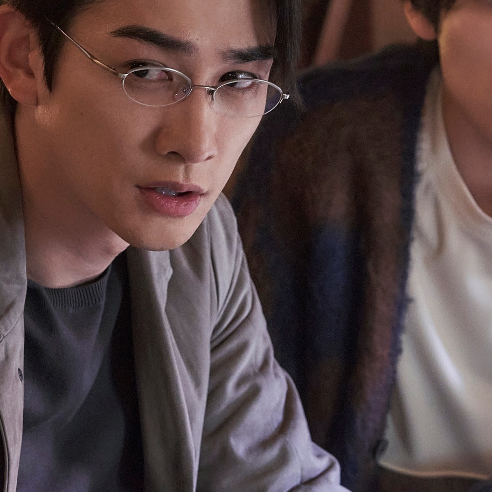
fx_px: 3232
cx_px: 140
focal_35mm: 201
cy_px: 148
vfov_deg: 8.7
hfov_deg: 8.7
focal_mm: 108
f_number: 7.1
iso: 1600
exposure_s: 1/60
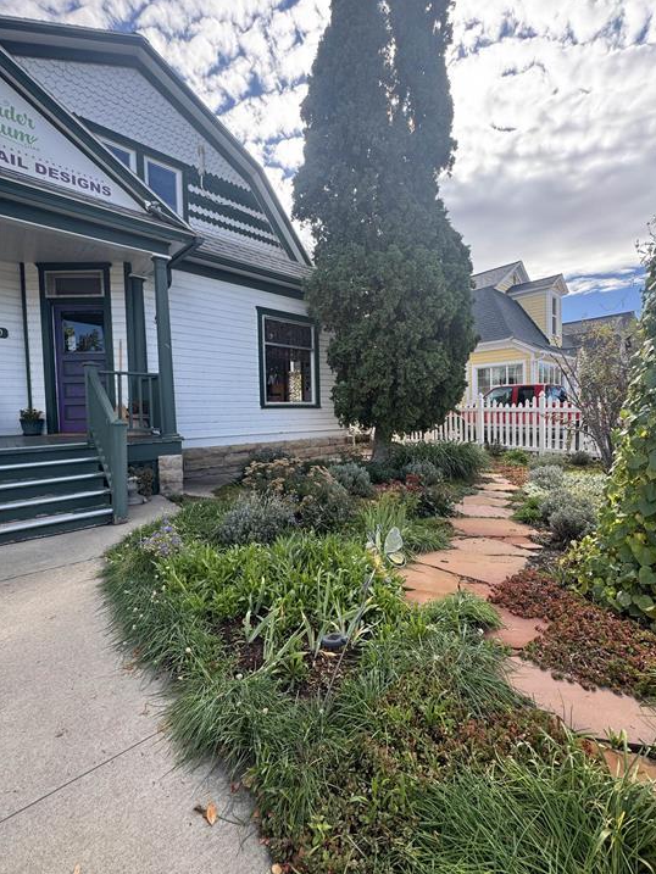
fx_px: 379
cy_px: 427
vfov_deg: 98.1
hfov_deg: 81.7
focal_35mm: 15
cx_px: 348
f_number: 2.2
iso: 40
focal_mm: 2.22
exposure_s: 1/357
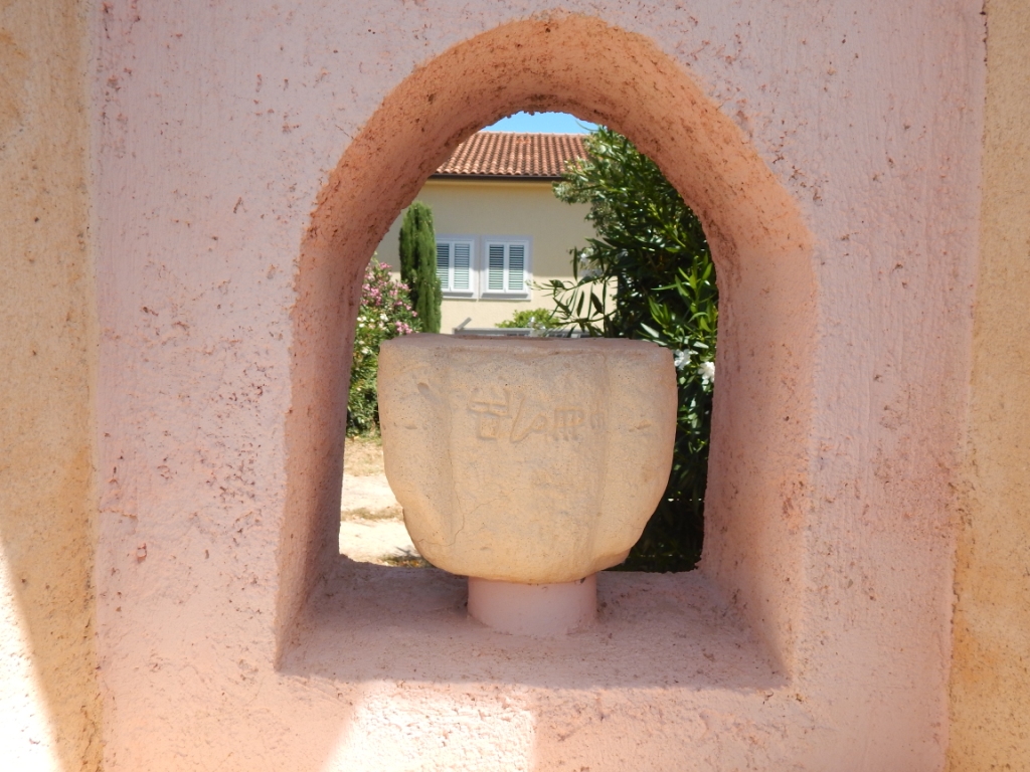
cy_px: 386
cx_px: 515
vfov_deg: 54.9
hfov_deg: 69.4
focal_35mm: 25
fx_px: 744
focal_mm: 4.5
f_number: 3.1
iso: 125
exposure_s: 1/1250
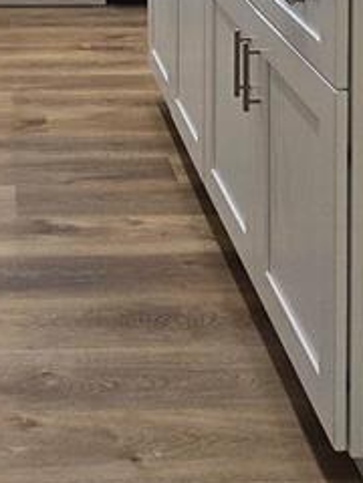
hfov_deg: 21.9
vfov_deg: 23.9
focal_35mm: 65
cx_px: 14
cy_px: -233
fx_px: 909
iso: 80
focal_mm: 2.2
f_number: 2.2
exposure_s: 1/60
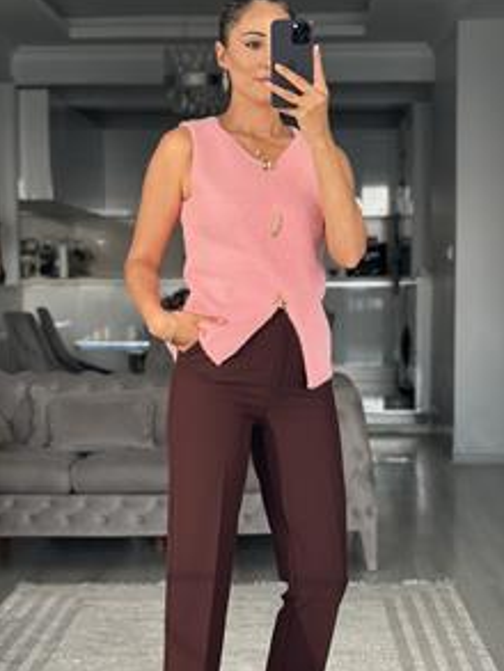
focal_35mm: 83
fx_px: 1610
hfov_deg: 17.8
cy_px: 380
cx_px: 247
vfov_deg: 23.5
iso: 125
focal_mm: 6.86
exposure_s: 1/135
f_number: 1.78
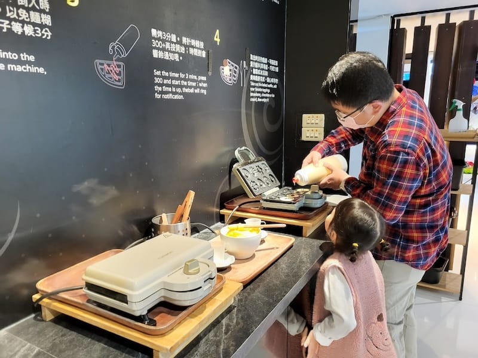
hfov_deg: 67.3
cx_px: 239
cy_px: 179
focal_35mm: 26
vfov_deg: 53.1
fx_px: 359
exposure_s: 1/24
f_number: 1.8
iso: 800
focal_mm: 5.4
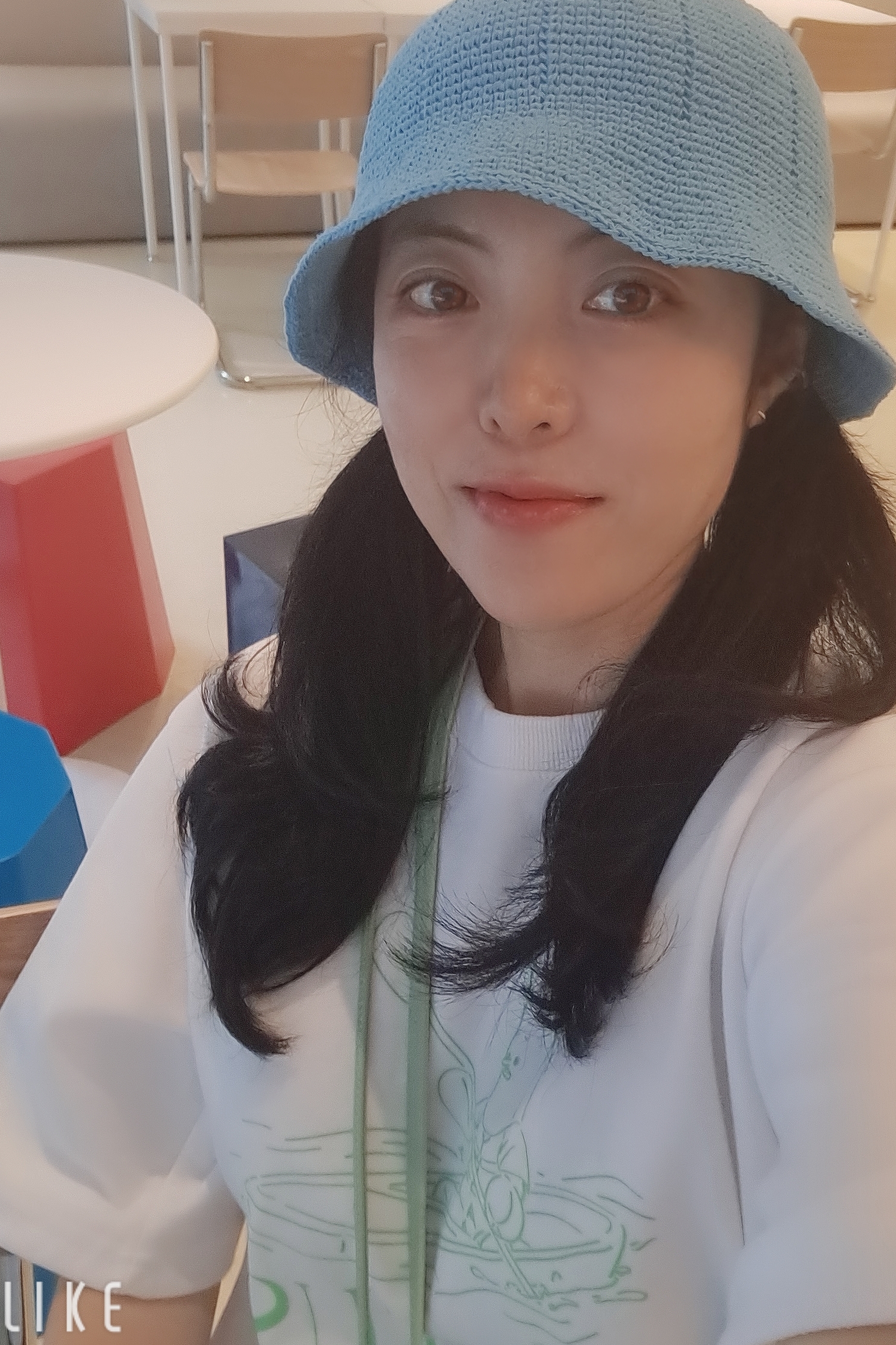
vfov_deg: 50.6
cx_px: 502
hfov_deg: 35.0
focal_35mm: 38
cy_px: 594
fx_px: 1419
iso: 268
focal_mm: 3.75
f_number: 2.2
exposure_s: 1/50
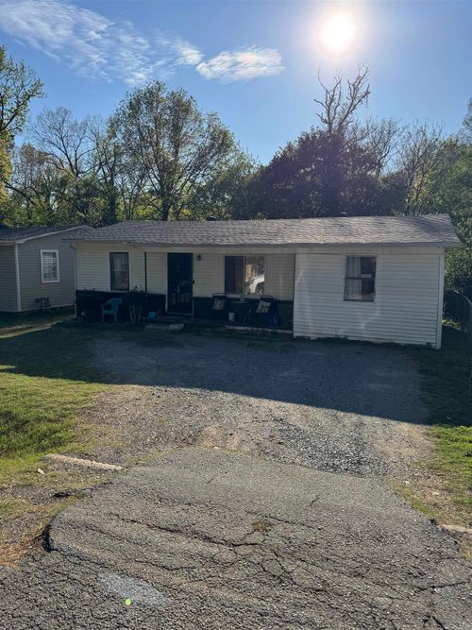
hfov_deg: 56.8
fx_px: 436
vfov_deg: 71.6
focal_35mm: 24
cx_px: 236
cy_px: 315
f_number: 1.78
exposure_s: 1/4310
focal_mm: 6.76
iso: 80
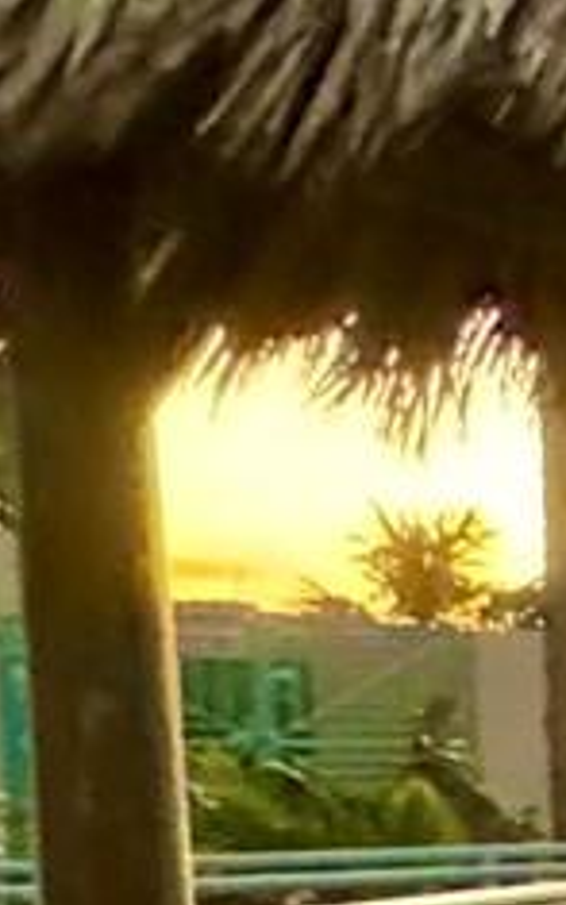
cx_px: 2518
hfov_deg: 7.2
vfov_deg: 20.0
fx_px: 2491
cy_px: 890
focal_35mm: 101
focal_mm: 2.22
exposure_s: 1/52
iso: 1250
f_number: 2.2
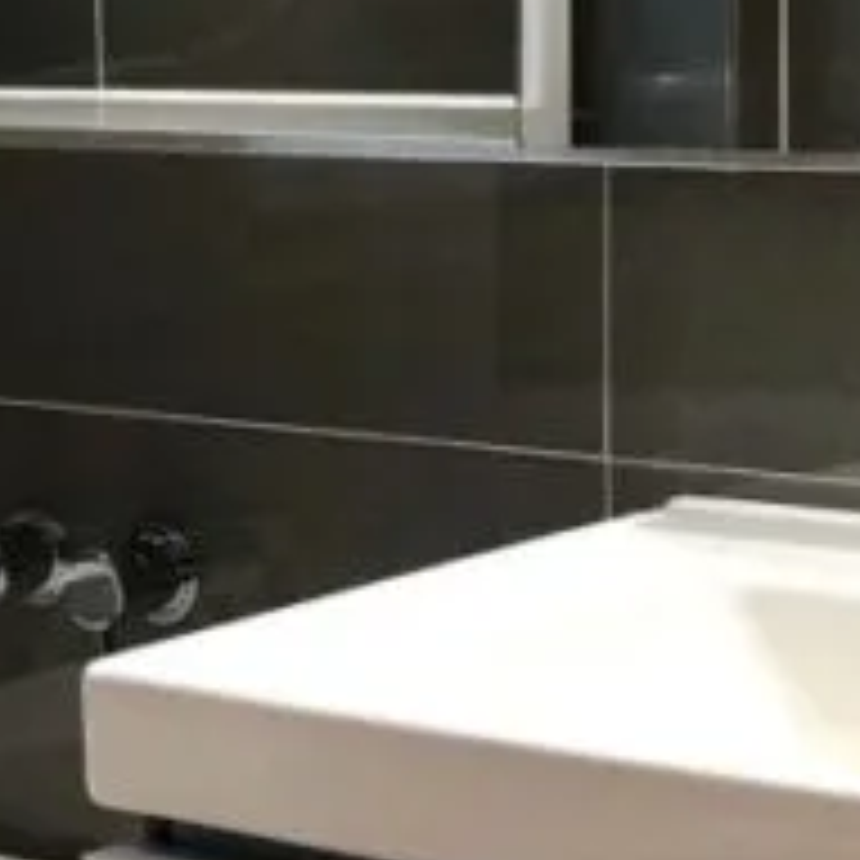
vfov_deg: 13.1
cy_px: 450
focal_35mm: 133
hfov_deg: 12.8
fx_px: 3738
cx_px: -158
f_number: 1.8
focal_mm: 3.99
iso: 40
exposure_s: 1/25
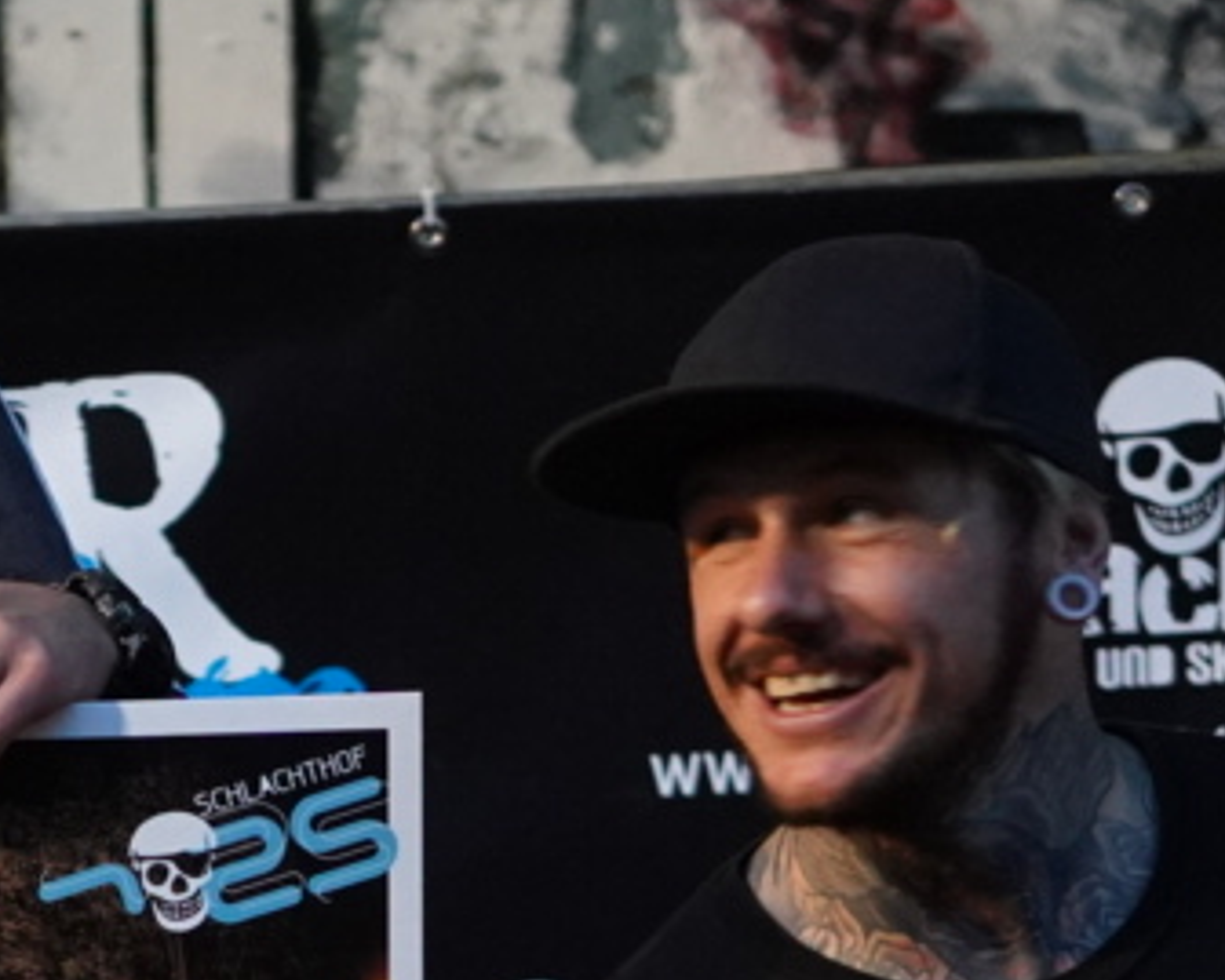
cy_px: 1275
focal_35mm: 158
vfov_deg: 9.6
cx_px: -587
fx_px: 5730
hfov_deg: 11.7
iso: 4000
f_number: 2.8
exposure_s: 1/100
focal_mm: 35
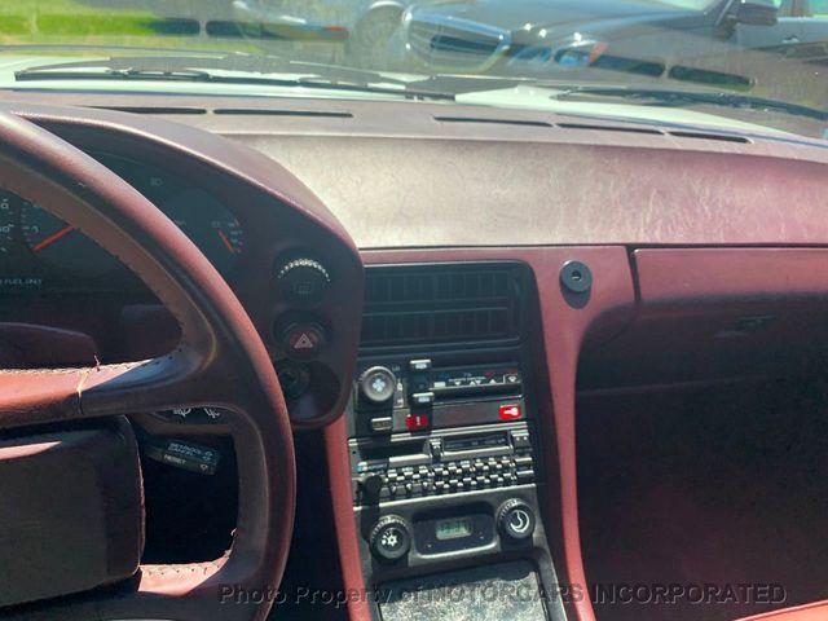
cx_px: 414
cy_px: 310
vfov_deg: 53.1
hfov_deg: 67.3
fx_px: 622
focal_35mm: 26
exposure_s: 1/318
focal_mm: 4.25
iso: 25
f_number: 1.8
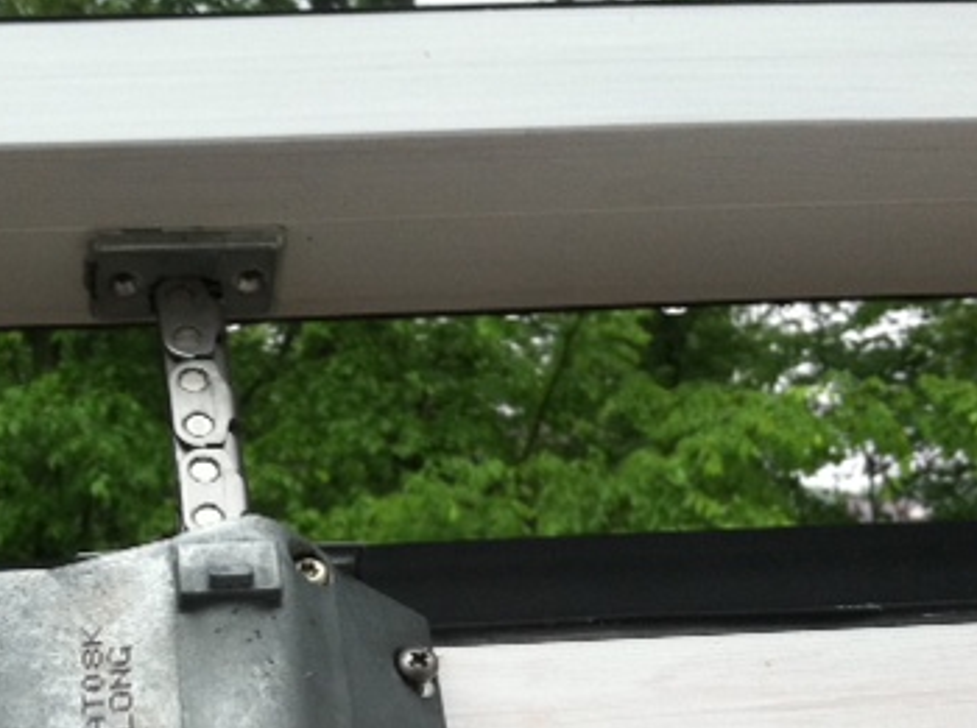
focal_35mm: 64
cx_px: 187
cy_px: 614
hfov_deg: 29.6
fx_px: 1803
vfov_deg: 22.4
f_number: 2.8
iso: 125
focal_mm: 3.85
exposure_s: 1/120
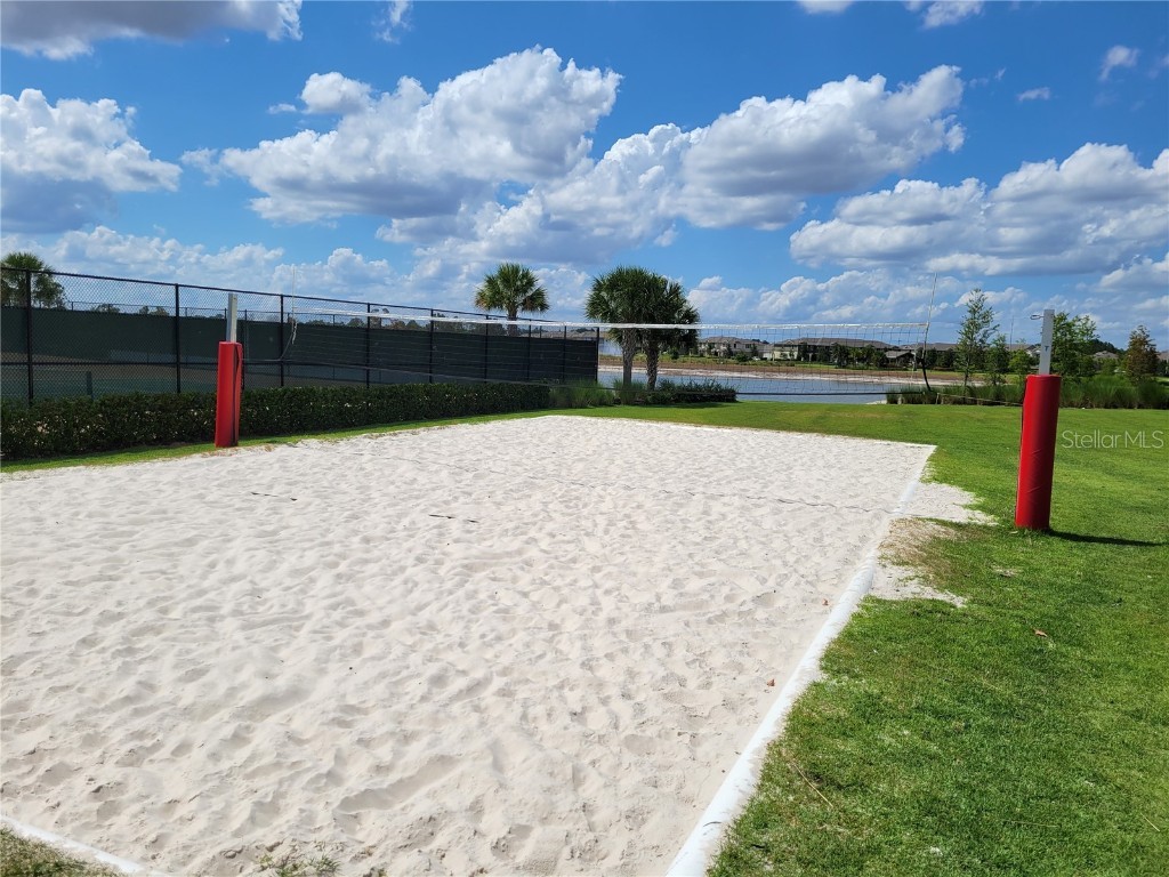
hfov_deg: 67.3
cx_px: 584
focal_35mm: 26
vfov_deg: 53.1
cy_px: 438
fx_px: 878
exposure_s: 1/6563
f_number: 1.8
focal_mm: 5.4
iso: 40
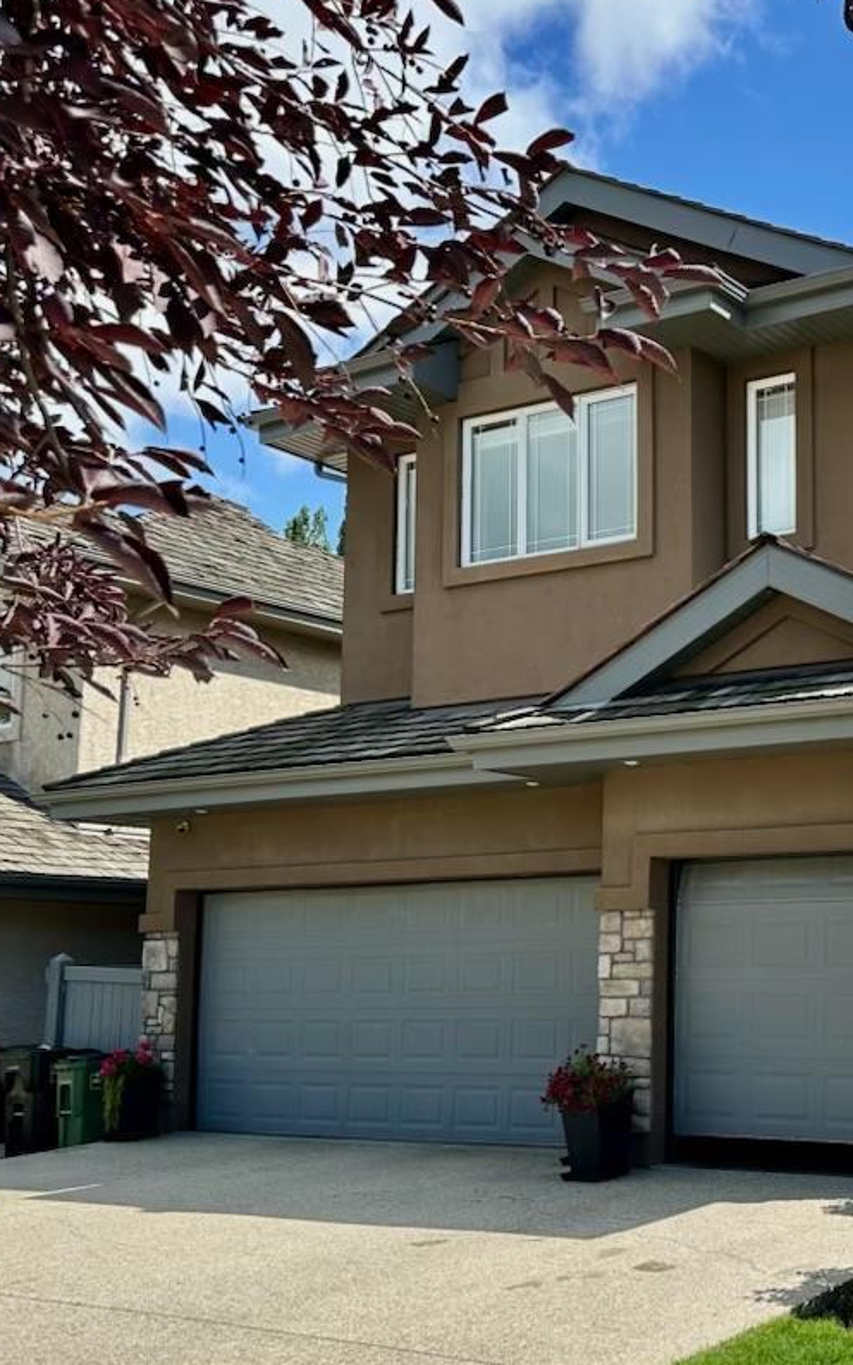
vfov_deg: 48.0
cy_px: 801
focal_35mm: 41
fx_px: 1526
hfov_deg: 28.9
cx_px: 884
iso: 80
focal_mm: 6.86
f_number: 1.78
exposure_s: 1/2469
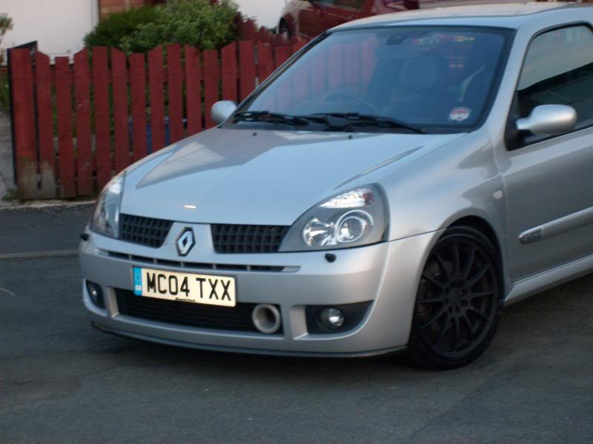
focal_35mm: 106
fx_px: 1816
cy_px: 222
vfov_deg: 14.0
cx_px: 296
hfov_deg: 18.5
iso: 80
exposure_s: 1/15
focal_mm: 17.4
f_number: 4.9
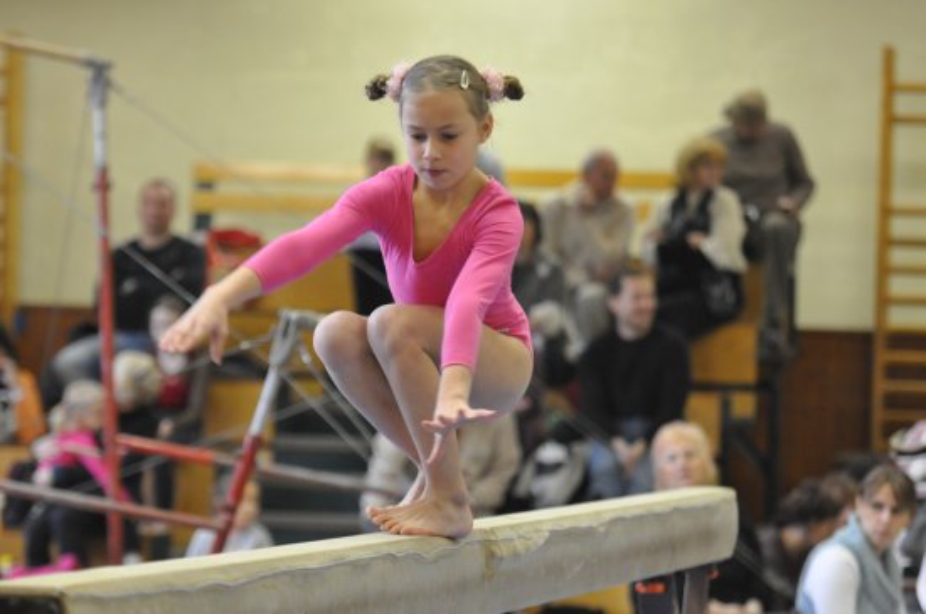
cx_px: 463
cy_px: 307
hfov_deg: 13.1
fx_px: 4045
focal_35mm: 158
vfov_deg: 8.7
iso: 1600
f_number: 2.8
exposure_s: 1/100
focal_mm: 105
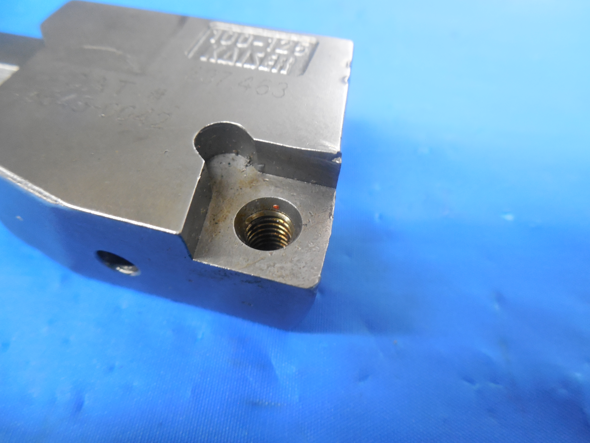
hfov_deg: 69.4
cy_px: 222
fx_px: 426
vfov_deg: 54.9
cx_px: 295
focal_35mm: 25
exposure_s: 1/10
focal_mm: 4.5
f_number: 3.3
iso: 400
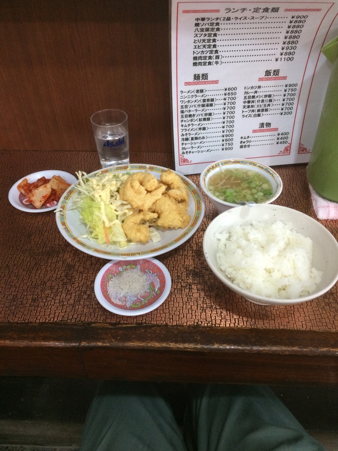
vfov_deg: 61.7
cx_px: 169
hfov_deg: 48.2
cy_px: 226
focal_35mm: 29
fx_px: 378
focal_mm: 4.15
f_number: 2.2
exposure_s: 1/30
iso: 200
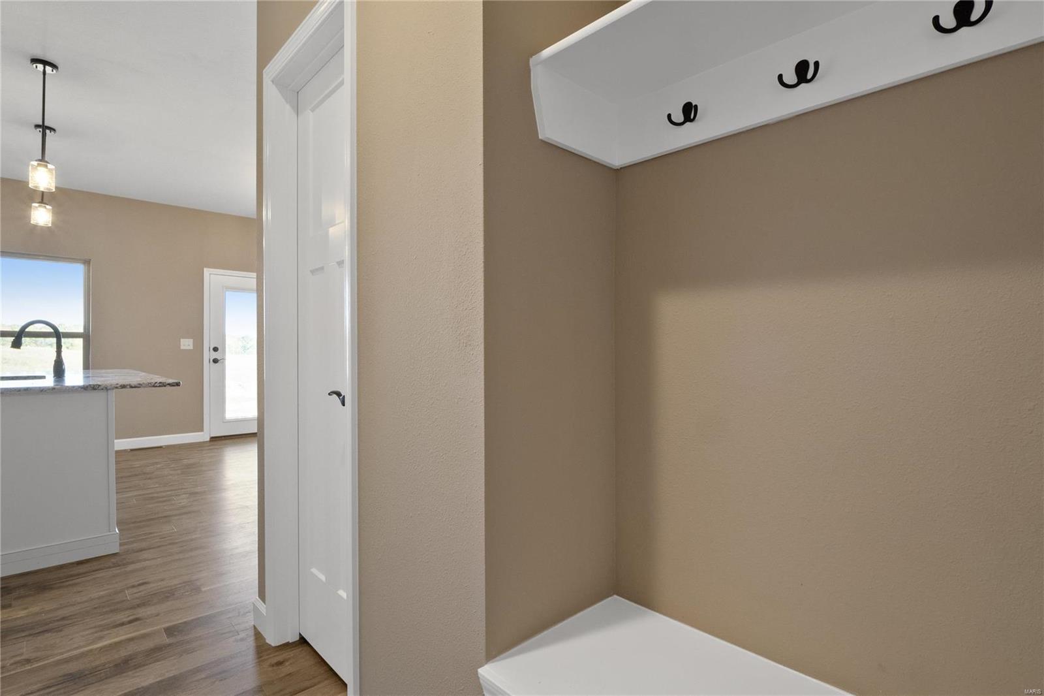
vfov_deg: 67.4
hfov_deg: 90.0
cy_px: 348
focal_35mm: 18
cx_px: 522
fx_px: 522
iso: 400
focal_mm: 9
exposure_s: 1/3
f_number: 10
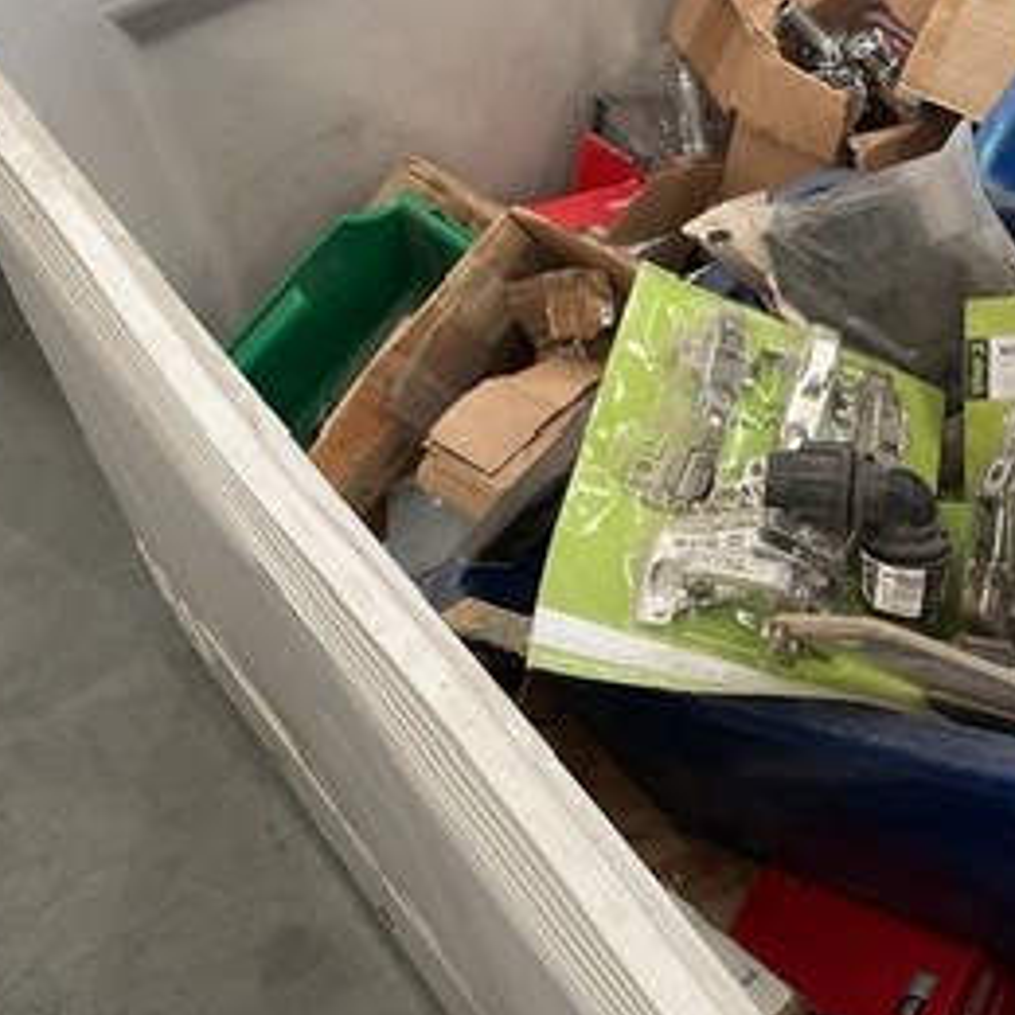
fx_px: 2090
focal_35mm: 63
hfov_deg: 25.6
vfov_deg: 27.0
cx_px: 1066
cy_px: 277
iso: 64
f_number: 1.8
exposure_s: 1/100
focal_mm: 3
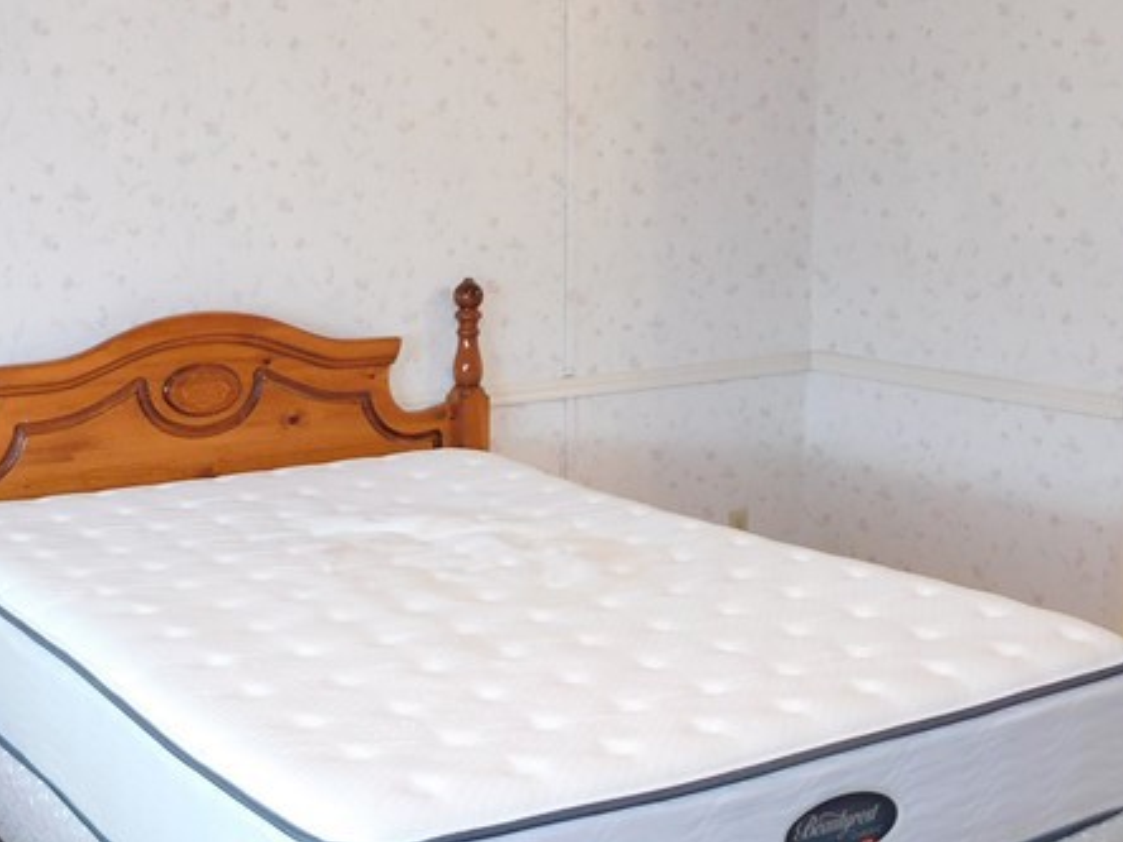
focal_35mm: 53
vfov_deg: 27.5
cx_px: 273
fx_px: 1719
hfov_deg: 35.3
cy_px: 440
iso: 200
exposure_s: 1/30
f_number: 3
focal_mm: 4
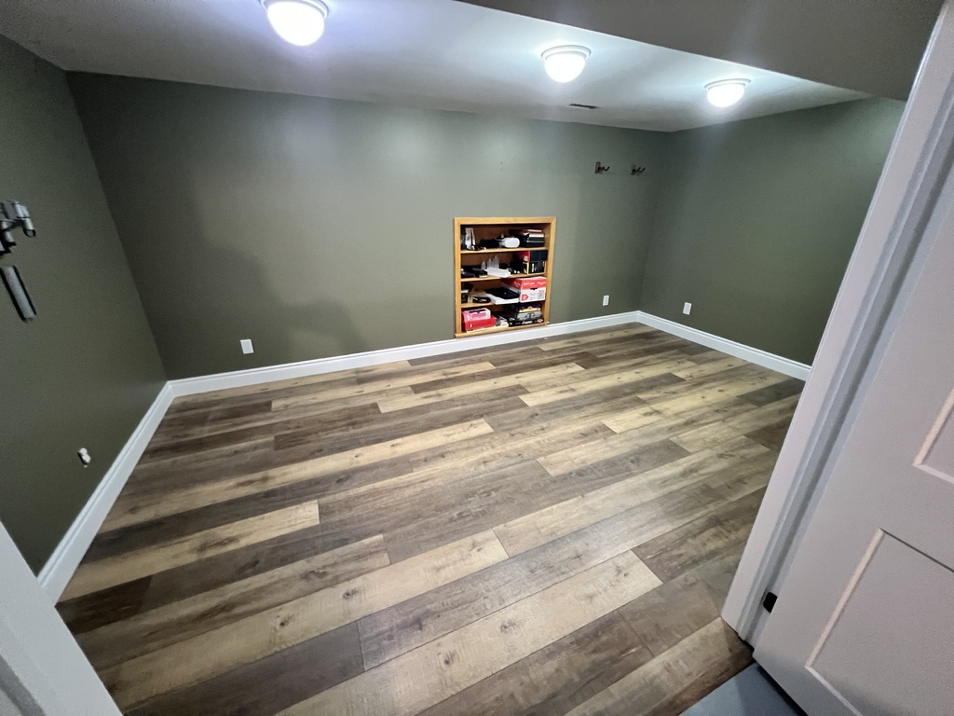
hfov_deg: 106.2
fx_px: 358
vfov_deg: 89.9
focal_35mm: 13
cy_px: 358
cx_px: 477
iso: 800
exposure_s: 1/40
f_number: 1.8
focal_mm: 1.57
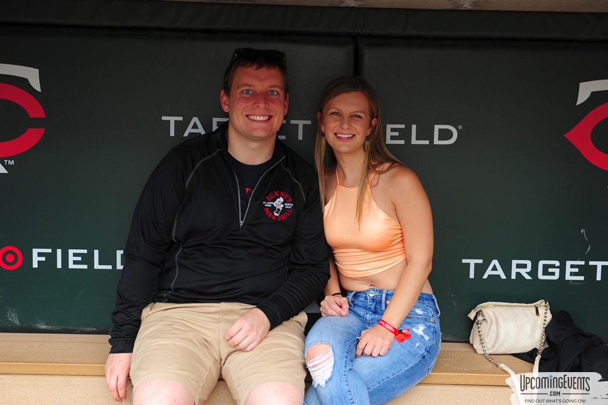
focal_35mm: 58
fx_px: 979
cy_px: 202
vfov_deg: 23.3
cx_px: 304
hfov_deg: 34.5
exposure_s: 1/160
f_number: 4
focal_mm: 58
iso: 200
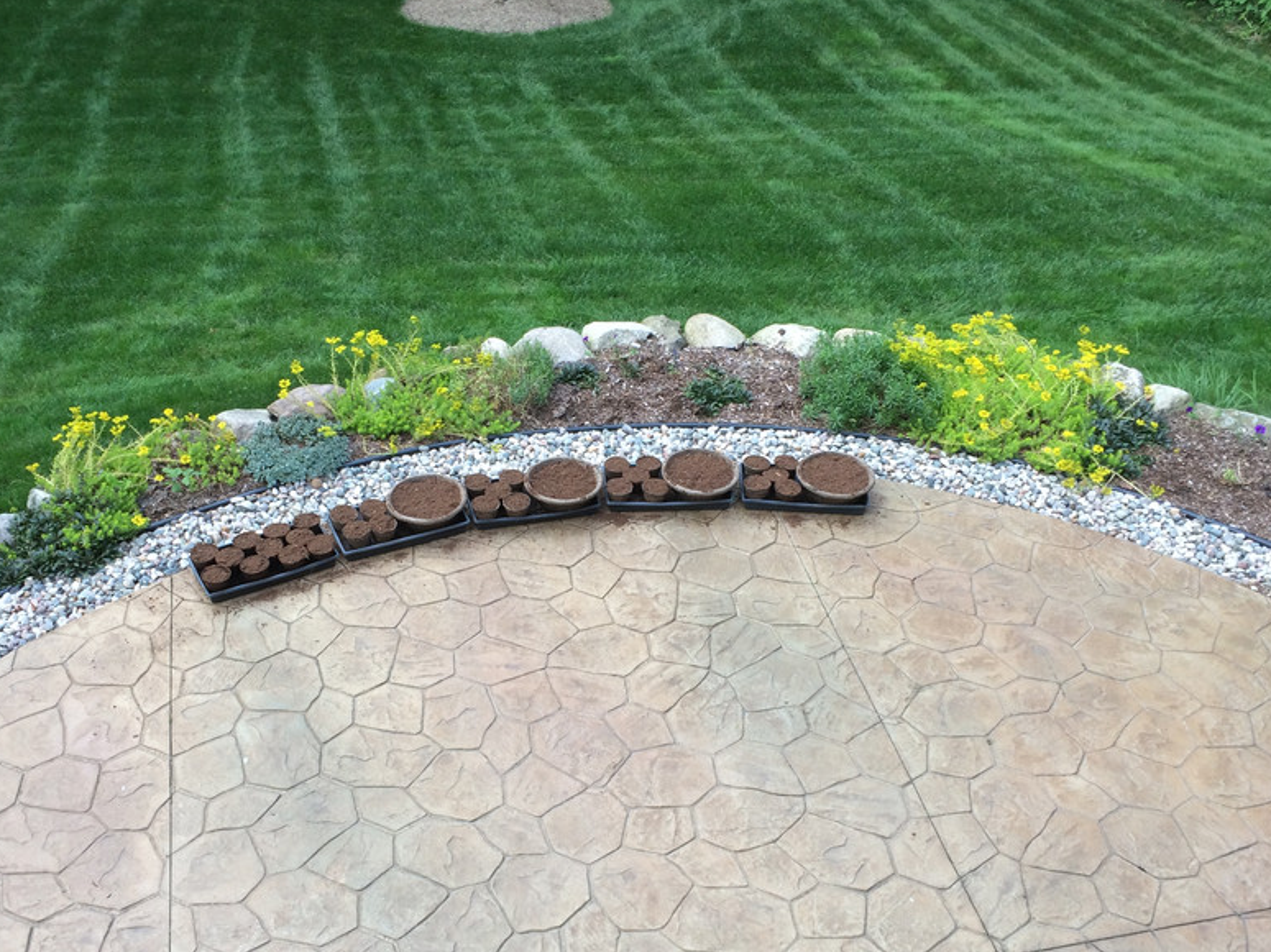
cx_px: 590
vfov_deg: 35.8
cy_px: 558
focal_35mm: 40
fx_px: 1468
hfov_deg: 46.8
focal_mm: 4.15
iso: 40
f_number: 2.2
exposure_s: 1/120
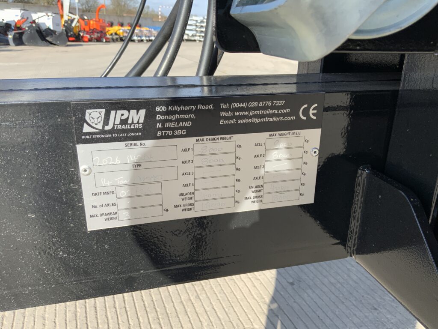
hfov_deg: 61.7
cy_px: 164
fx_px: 367
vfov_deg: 48.2
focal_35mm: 29
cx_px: 219
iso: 16
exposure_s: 1/816
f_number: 1.8
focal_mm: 3
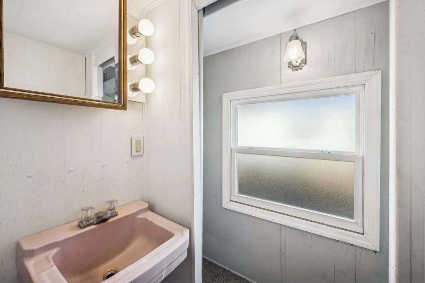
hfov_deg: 104.3
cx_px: 212
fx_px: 165
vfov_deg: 81.2
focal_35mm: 14
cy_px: 142
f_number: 8
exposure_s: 1/160
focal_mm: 14
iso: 100
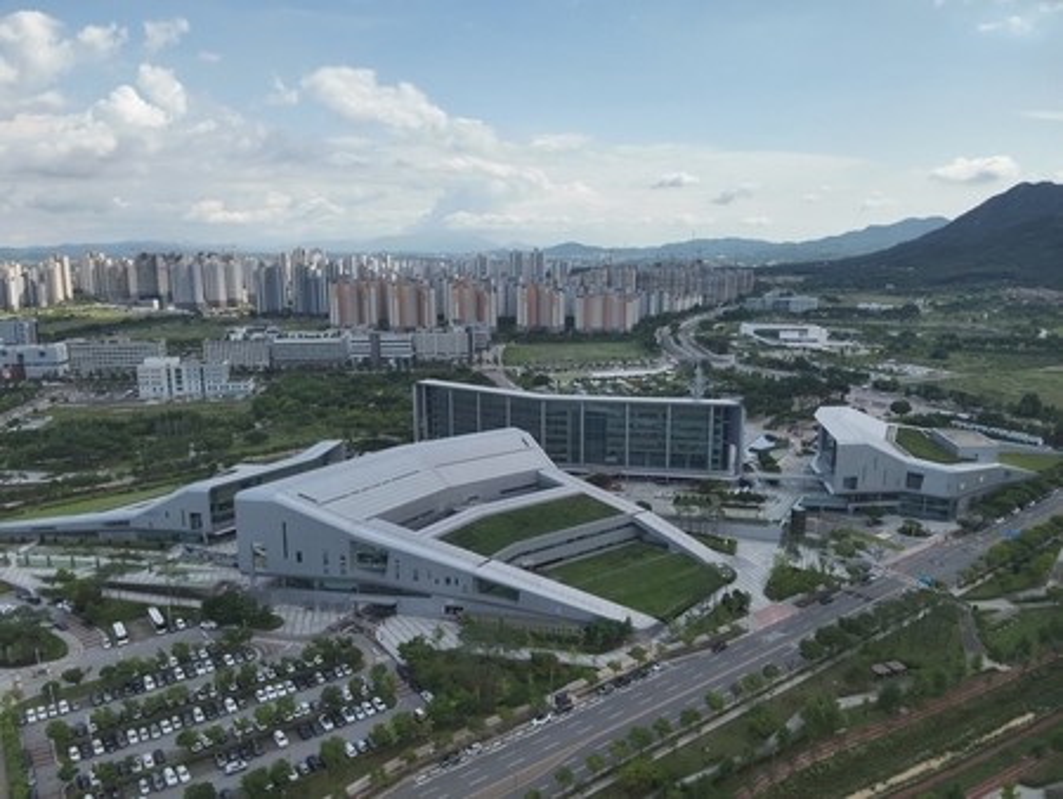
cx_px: 532
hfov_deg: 71.6
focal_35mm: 24
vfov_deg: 56.9
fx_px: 737
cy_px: 400
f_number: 2.8
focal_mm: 4.4
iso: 100
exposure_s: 1/1000
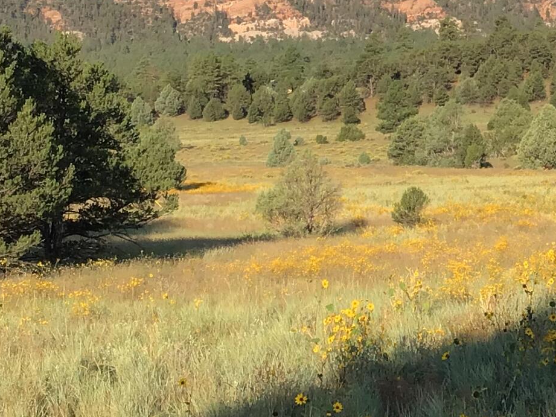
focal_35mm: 101
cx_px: 497
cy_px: 94
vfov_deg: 14.6
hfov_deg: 19.1
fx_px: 1622
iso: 25
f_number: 2.4
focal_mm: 3.3
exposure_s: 1/747
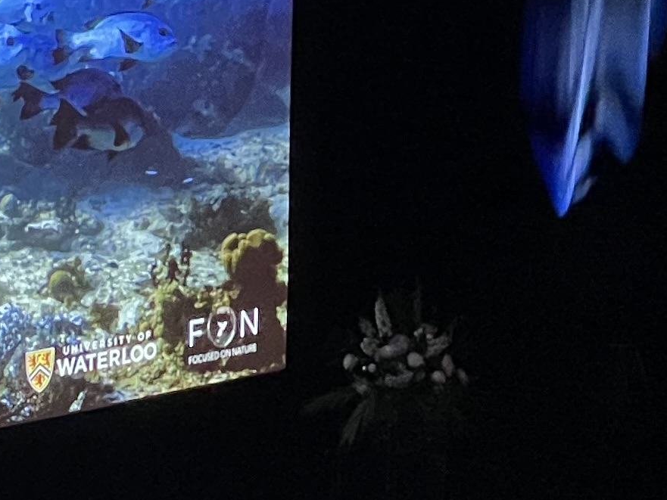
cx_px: 63
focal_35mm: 238
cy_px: 390
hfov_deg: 8.3
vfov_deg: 6.2
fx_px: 4587
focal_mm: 6
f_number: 2
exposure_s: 1/60
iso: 500
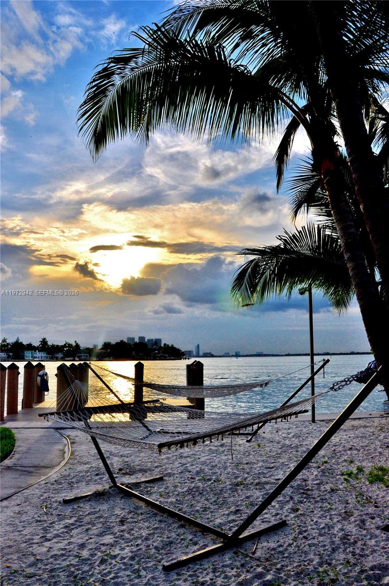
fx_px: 439
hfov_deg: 47.8
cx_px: 194
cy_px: 293
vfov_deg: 67.4
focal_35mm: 27
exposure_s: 1/200
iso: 200
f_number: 18
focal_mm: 18
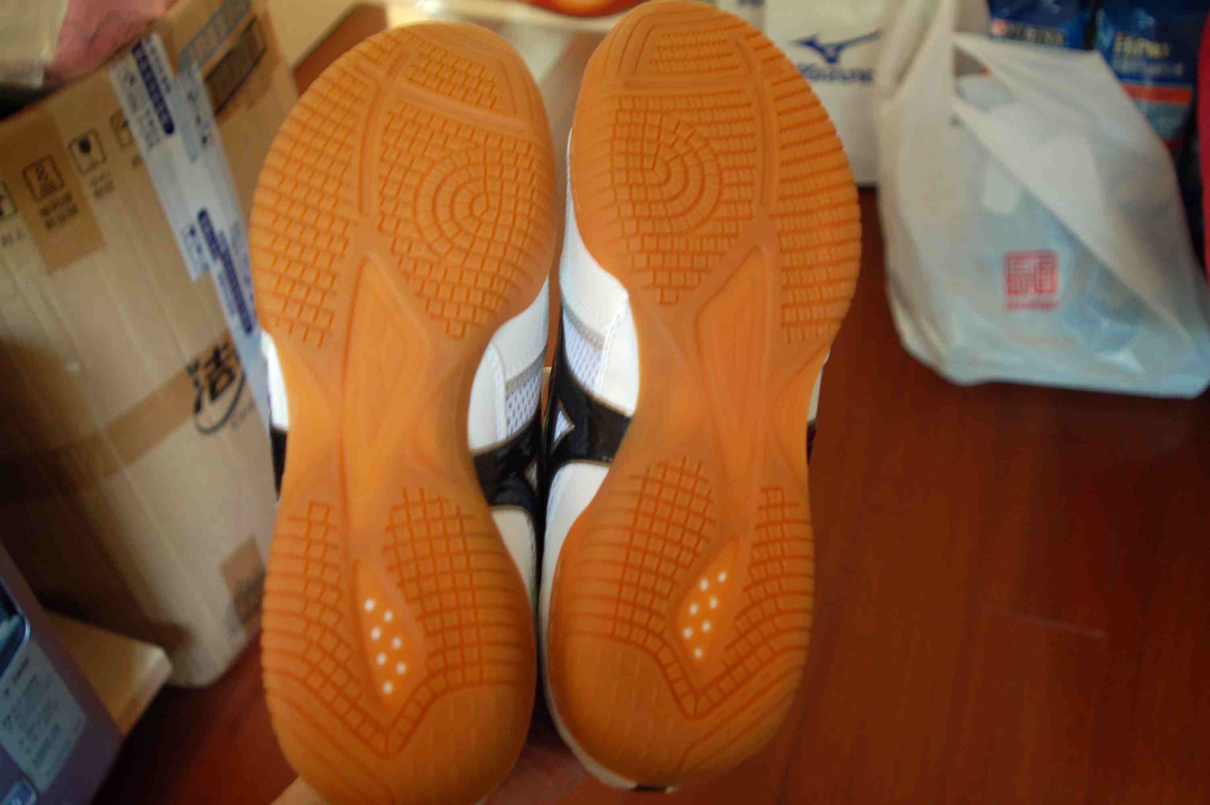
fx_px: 1209
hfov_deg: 53.2
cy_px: 402
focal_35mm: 36
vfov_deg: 36.8
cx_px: 605
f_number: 3.5
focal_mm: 24
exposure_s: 1/6
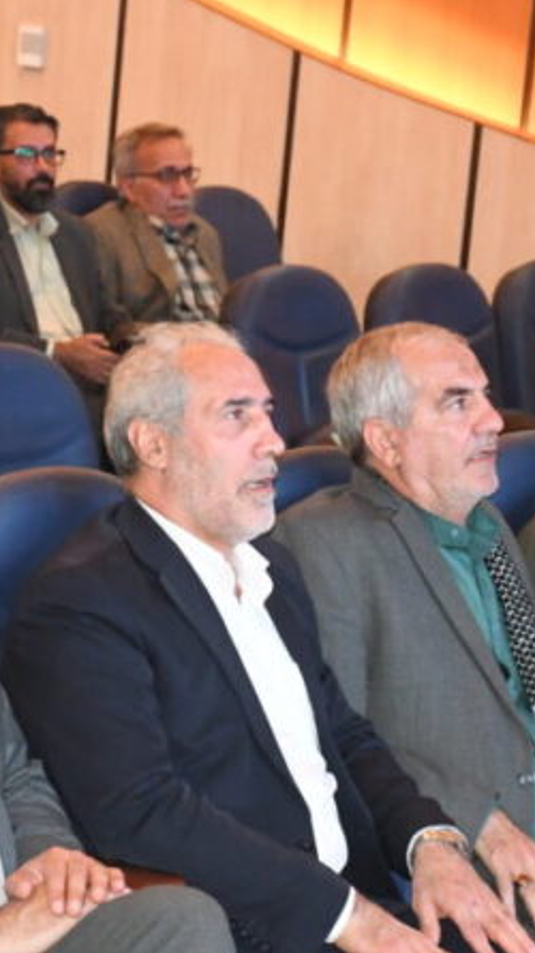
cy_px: 478
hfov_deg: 8.5
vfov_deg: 15.0
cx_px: 341
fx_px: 3610
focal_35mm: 143
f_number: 8
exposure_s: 1/100
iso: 9000
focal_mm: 60
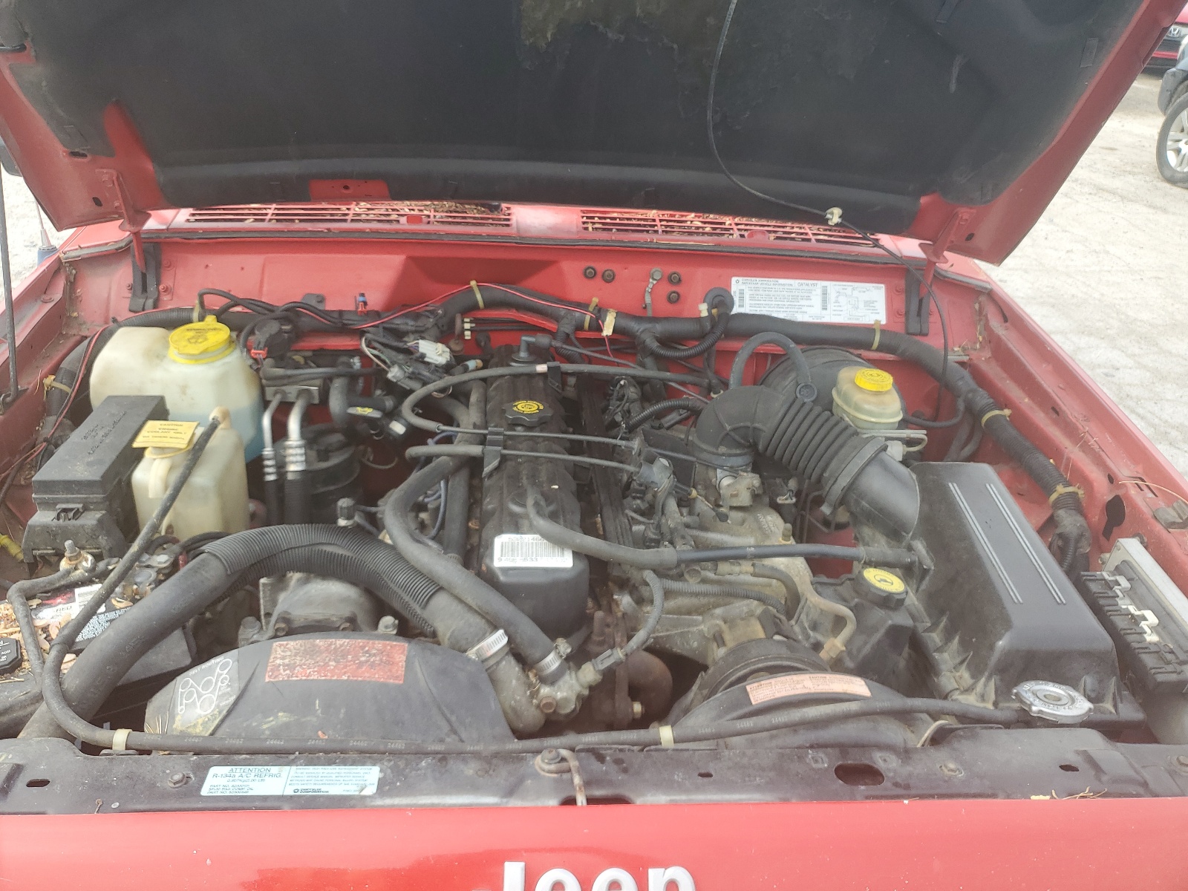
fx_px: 892
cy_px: 446
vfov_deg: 53.1
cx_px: 594
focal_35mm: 26
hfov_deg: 67.3
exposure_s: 1/556
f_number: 1.5
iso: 50
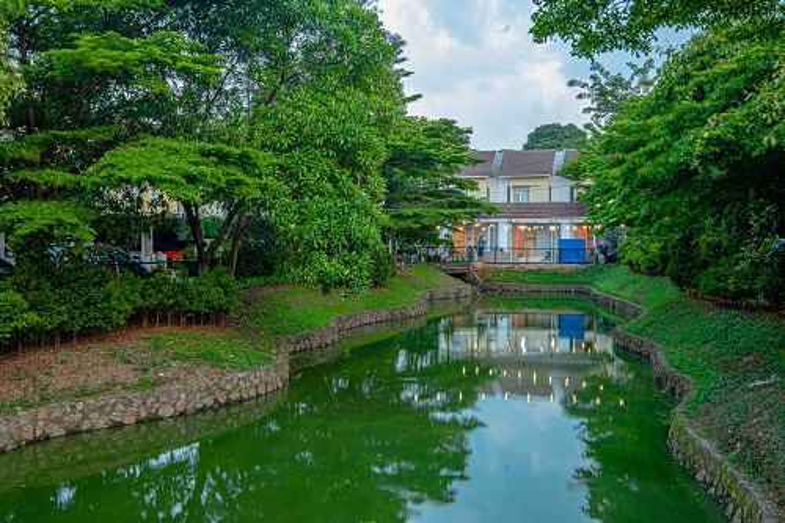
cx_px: 392
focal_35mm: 36
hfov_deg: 53.1
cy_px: 262
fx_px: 785
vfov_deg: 36.8
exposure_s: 1.3
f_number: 22
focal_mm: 24
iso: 160
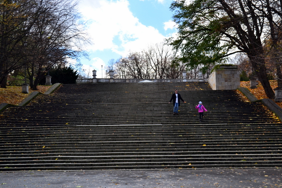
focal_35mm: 57
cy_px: 94
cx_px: 141
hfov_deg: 35.0
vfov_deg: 23.8
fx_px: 447
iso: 400
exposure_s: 1/100
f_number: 9
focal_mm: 38
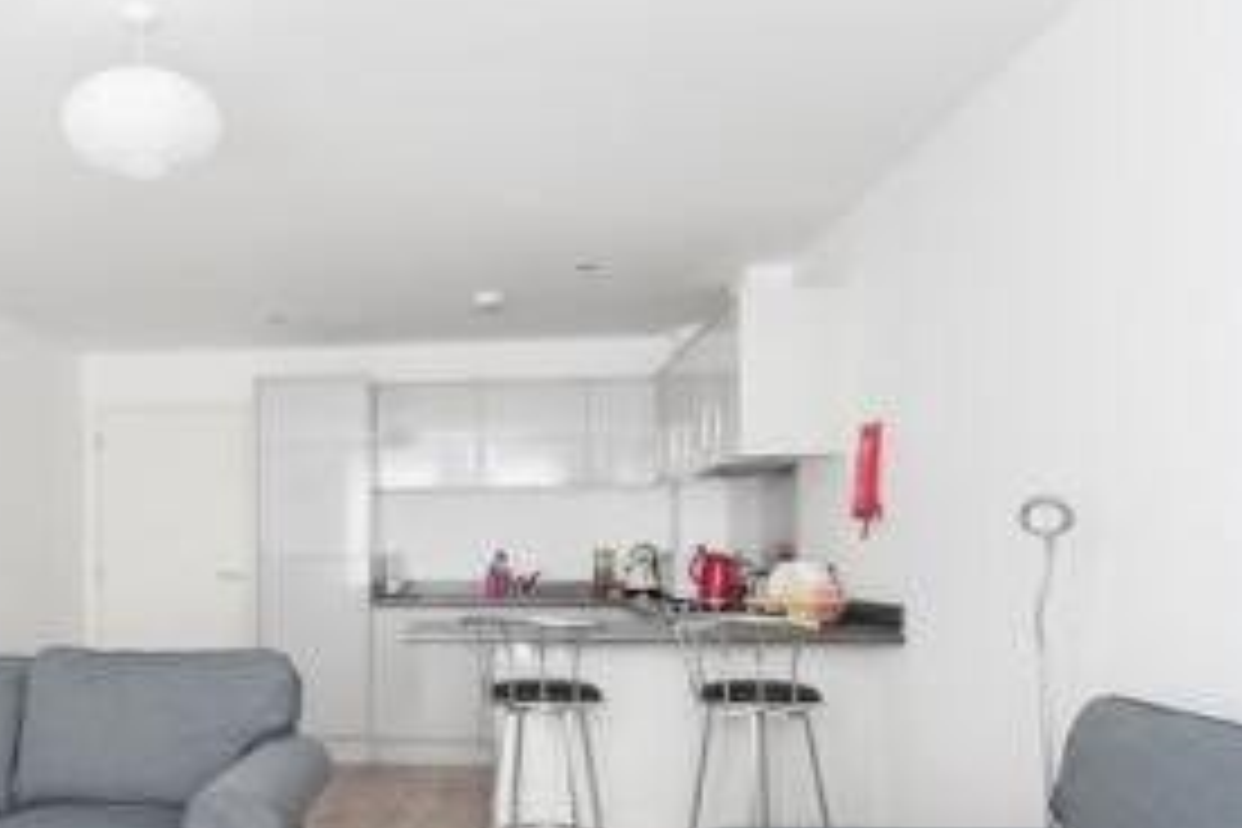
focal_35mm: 31
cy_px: 533
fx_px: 1069
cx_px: 279
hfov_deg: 56.6
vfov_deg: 41.9
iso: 200
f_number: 11
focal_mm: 12
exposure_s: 1.6
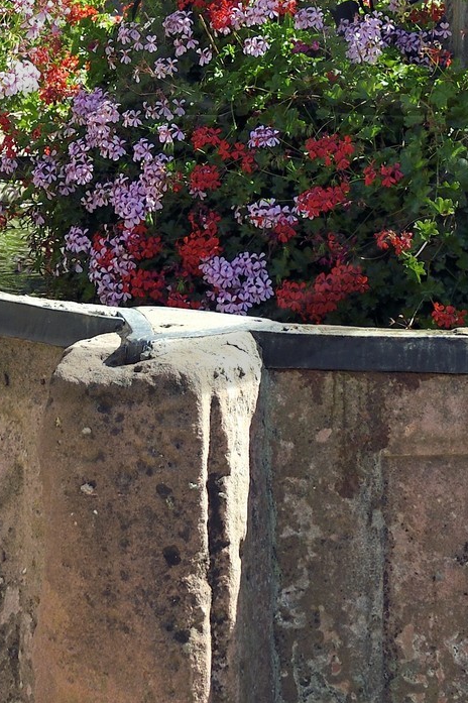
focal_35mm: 138
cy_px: -69
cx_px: 99
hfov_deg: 9.9
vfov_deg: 14.5
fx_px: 2693
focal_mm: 40
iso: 200
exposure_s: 1/250
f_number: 8
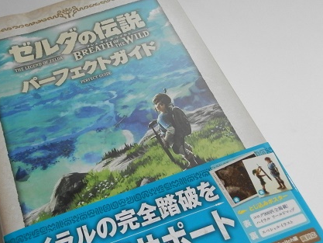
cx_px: 109
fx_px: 336
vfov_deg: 39.2
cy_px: 161
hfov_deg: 50.5
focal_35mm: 36
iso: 400
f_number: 3.1
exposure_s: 1/80
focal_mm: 4.5
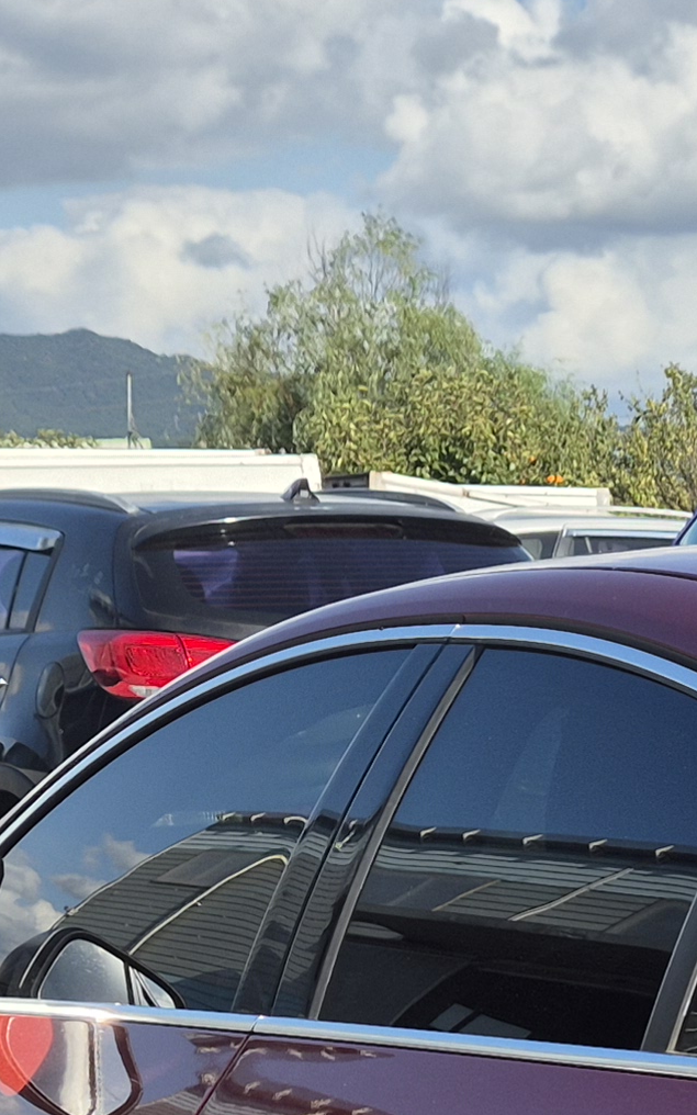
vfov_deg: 20.4
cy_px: 1297
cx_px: 1369
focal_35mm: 96
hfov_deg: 12.2
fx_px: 2918
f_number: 1.8
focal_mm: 5.4
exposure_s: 1/1648
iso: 25
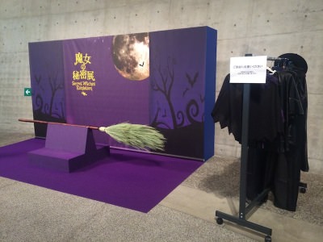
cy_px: 121
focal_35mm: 29
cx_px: 162
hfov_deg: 61.7
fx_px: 271
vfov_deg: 48.2
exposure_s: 1/24
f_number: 2.2
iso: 320
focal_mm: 4.15
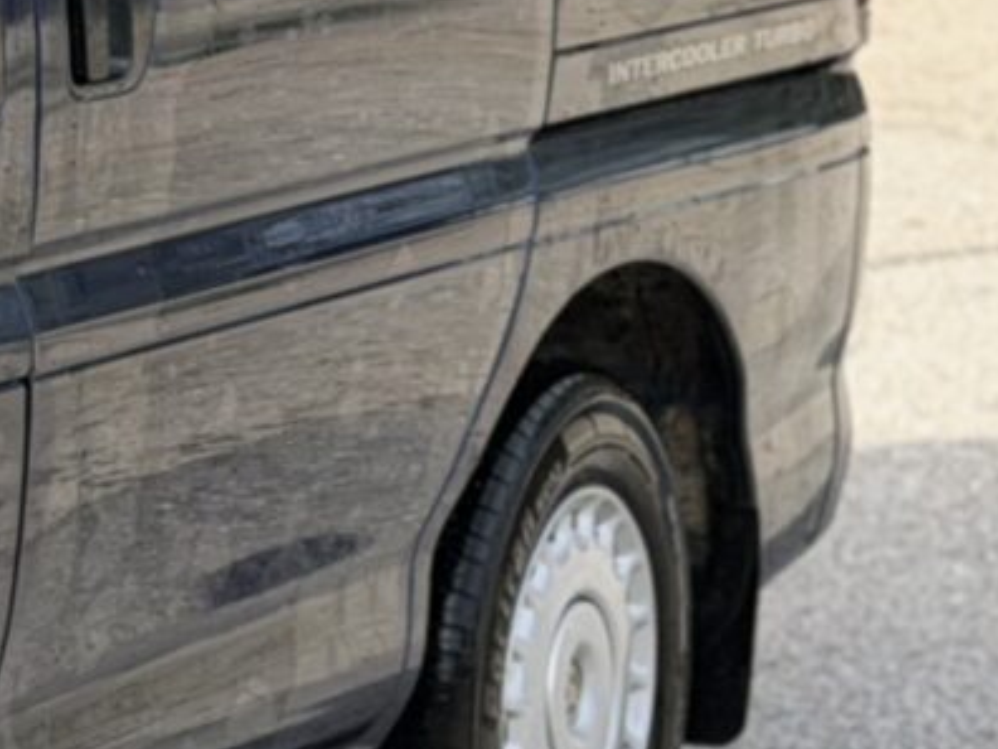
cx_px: -1235
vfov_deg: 6.4
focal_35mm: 233
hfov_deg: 8.0
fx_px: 6718
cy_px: 282
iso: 80
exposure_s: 1/1678
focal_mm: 6.76
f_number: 1.78
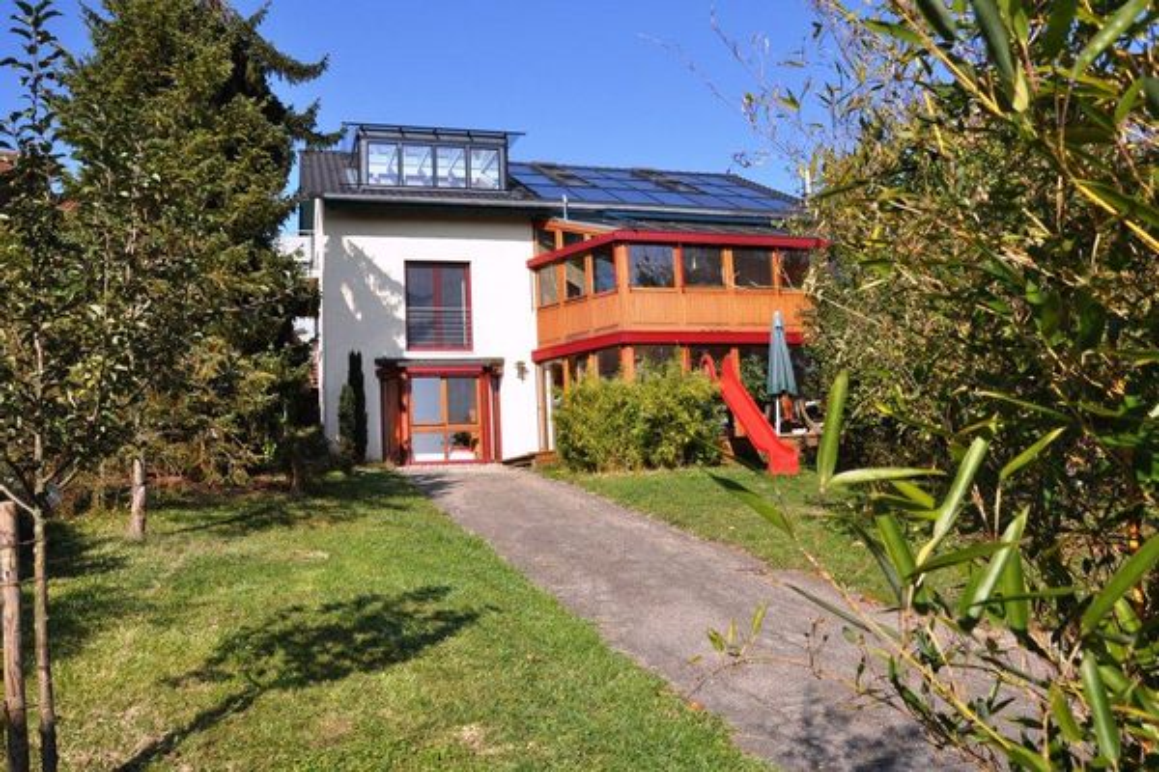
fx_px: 869
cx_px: 580
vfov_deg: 47.9
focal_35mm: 27
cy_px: 386
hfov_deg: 67.4
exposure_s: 1/320
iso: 200
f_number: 9
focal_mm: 18
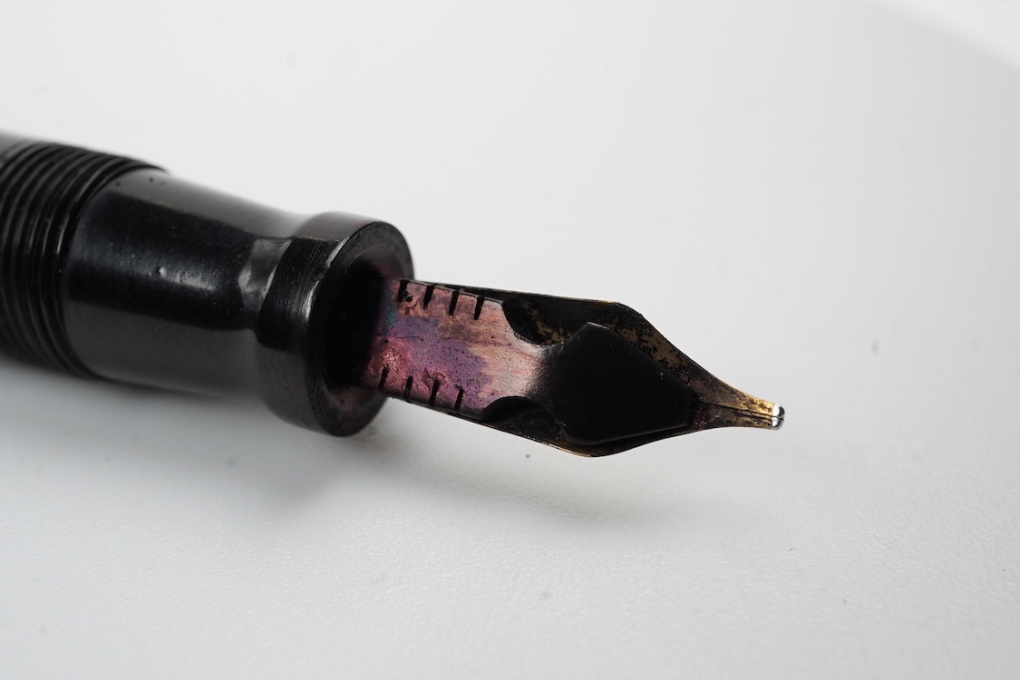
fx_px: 1275
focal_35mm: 45
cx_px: 510
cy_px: 340
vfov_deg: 29.9
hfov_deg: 43.6
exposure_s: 1/100
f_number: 22
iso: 640
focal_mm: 30
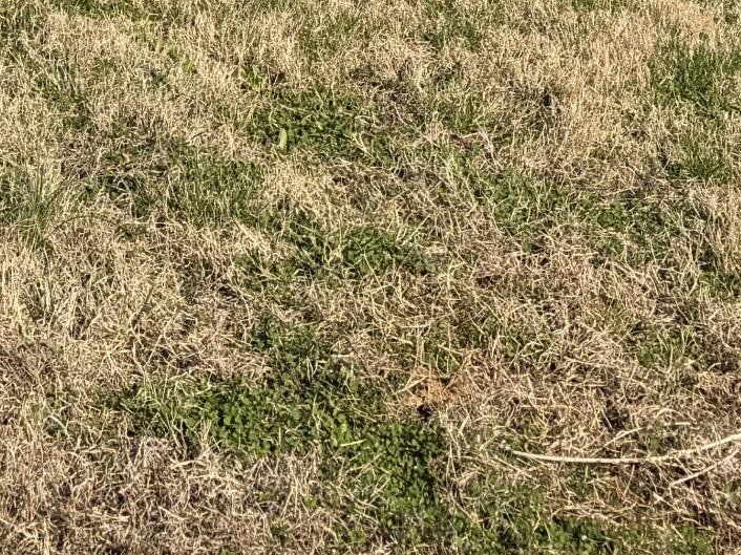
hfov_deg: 19.2
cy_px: -609
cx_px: 198
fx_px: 2183
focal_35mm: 102
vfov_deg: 12.5
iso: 80
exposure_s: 1/3759
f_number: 1.78
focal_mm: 6.76
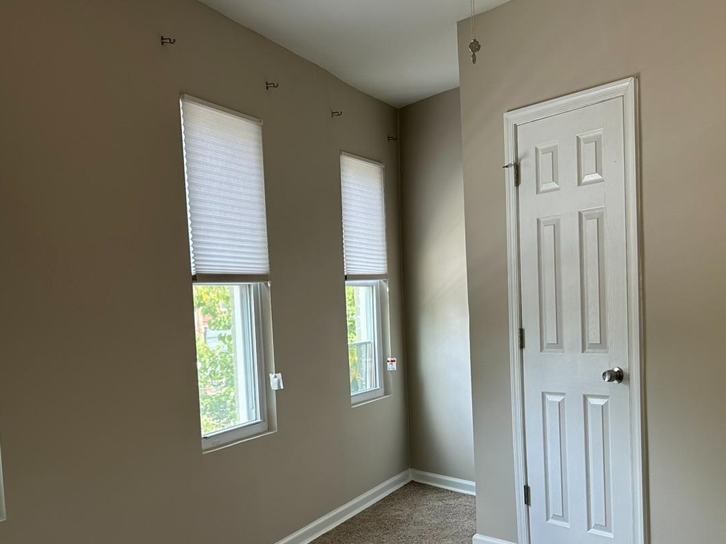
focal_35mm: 46
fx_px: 964
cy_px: 410
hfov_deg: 40.7
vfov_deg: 30.9
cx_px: 242
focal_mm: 6.86
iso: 64
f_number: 1.78
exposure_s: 1/120
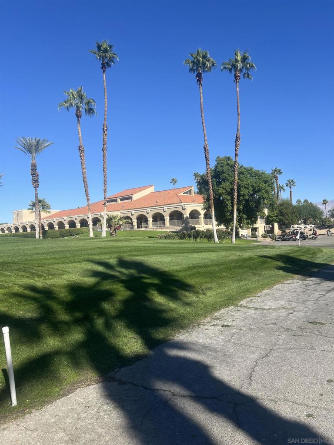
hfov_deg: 53.1
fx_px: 334
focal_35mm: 26
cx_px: 167
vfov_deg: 67.3
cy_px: 222
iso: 50
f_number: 1.5
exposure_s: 1/3460
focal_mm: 5.7
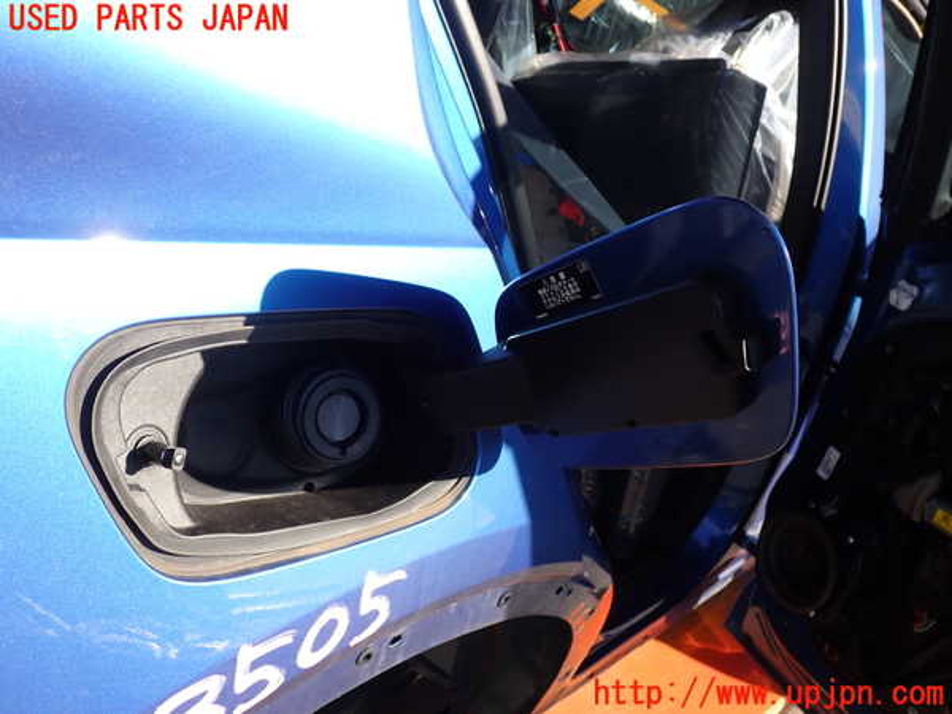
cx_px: 476
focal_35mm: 30
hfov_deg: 60.0
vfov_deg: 46.8
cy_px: 357
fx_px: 825
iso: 100
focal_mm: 5.4
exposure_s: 1/400
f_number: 3.2
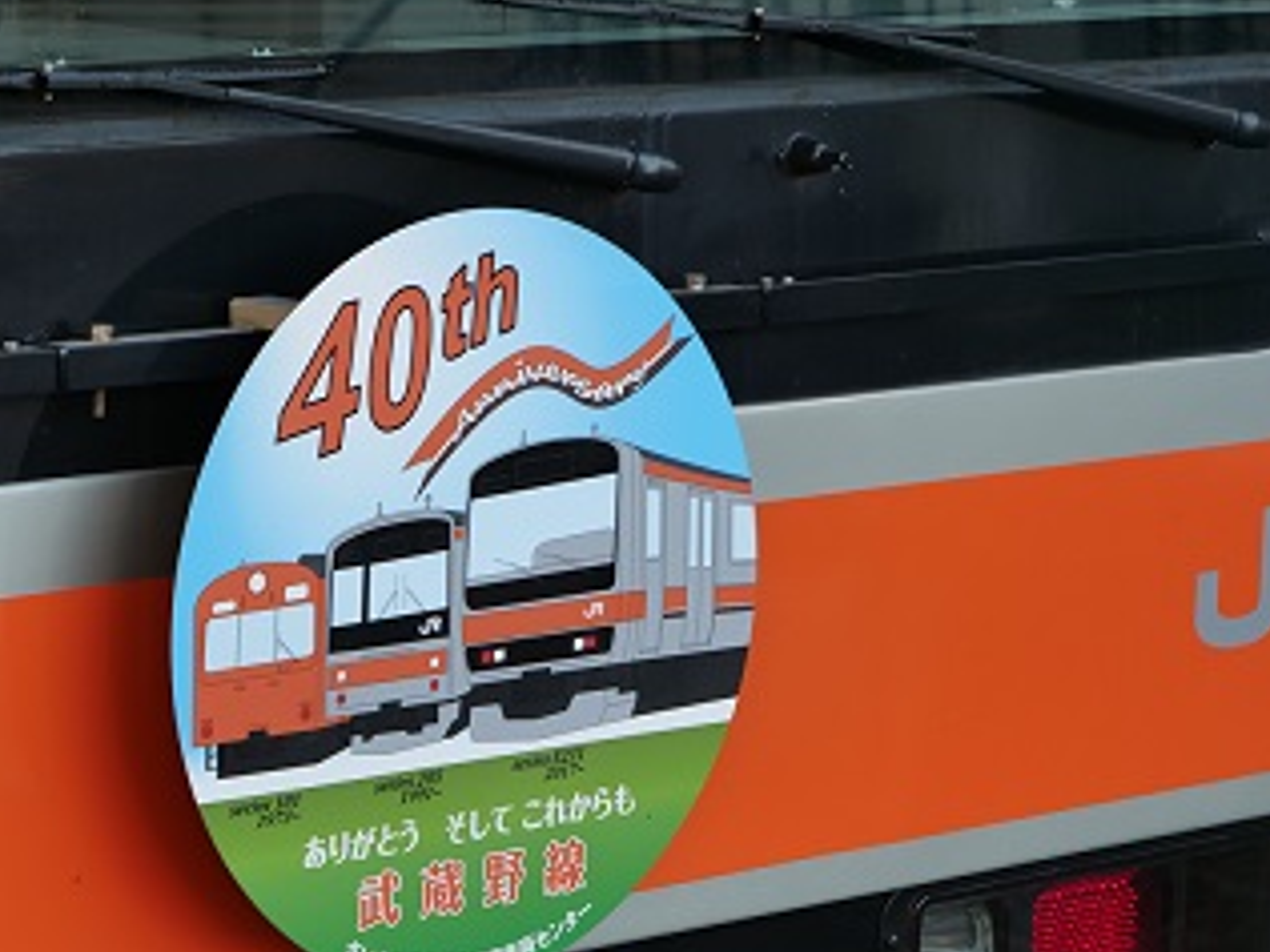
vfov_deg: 9.8
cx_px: 410
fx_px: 5577
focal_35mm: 152
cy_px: 633
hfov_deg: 13.0
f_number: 4
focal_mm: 52
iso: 200
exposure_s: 1/125
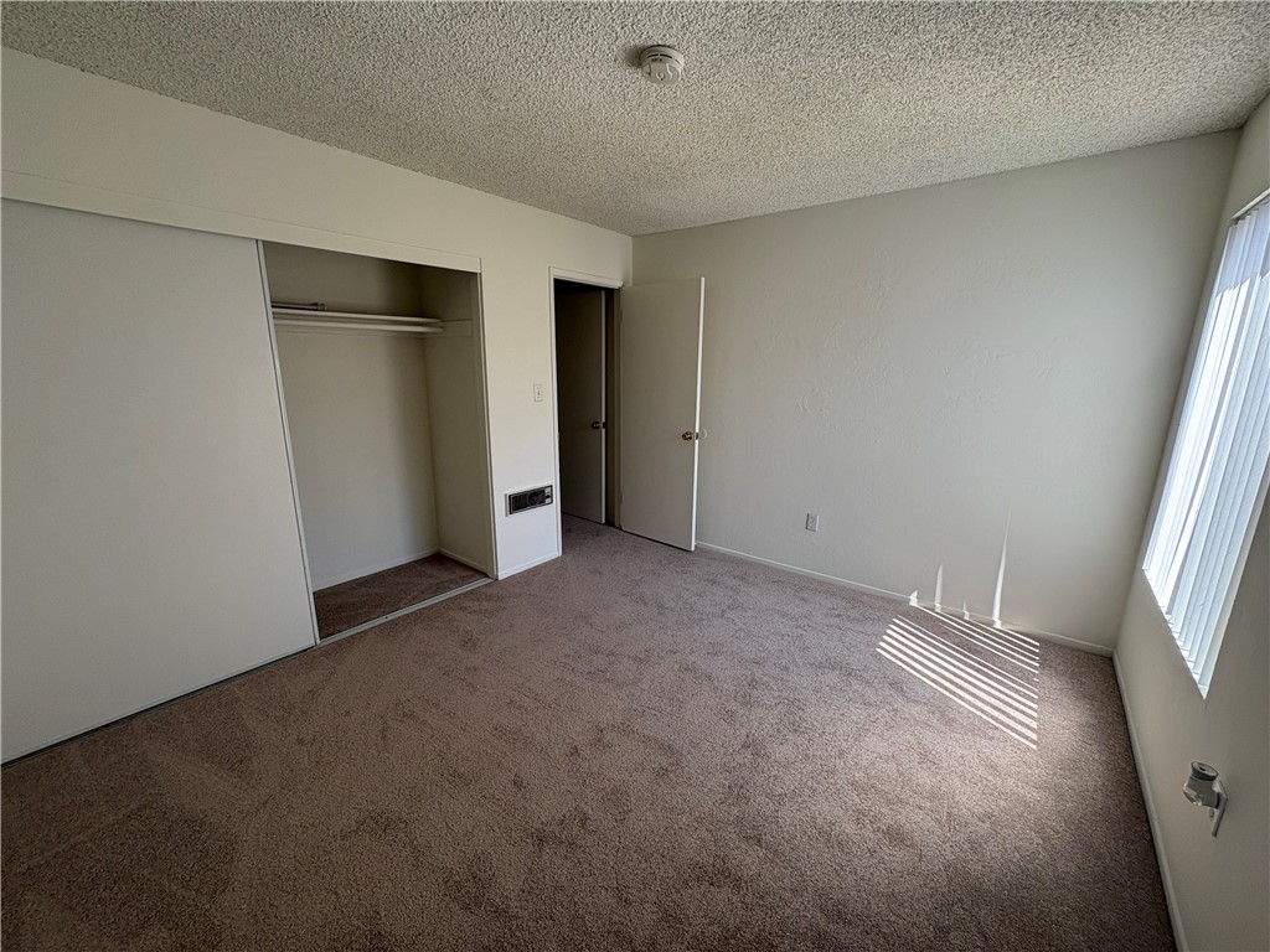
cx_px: 635
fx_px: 514
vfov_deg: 85.7
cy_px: 476
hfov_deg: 102.1
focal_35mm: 14
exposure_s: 1/99
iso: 40
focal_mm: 2.22
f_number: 2.2
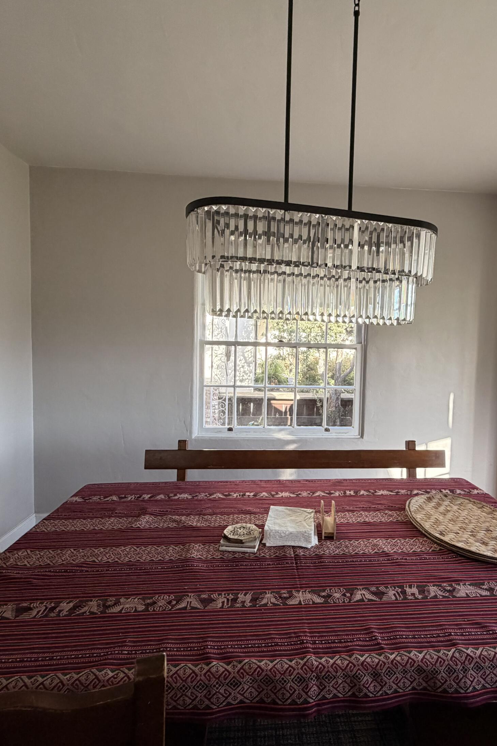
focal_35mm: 20
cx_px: 299
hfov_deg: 61.4
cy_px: 370
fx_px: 414
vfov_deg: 84.0
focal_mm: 2.22
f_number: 2.2
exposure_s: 1/121
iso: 160
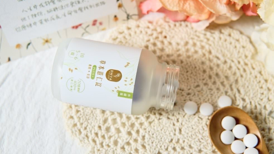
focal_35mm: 48
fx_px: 349
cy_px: 78
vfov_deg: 24.9
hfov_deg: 42.9
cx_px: 135
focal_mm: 30
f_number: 4
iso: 125
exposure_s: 1/60
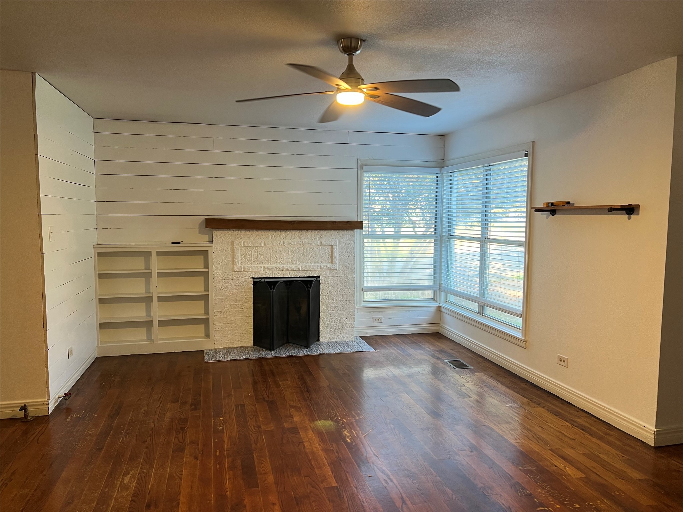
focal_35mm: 26
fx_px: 513
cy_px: 256
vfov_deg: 53.1
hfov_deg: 67.3
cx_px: 342
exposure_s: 1/60
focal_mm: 5.7
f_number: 1.5
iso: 80
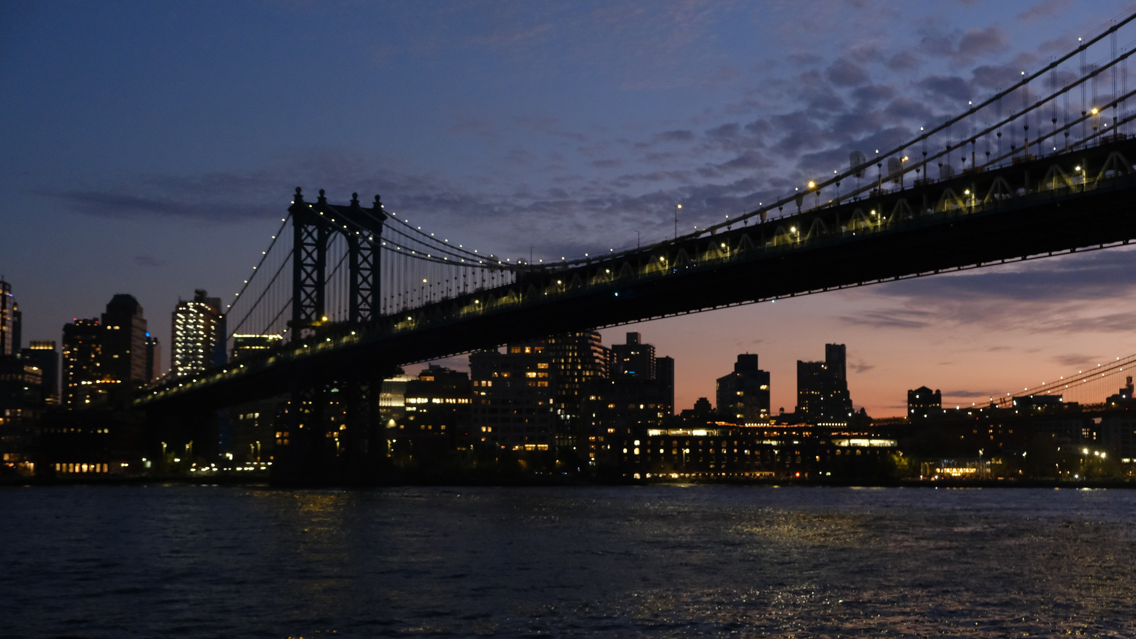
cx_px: 558
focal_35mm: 46
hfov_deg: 44.6
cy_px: 386
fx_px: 1386
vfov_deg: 25.9
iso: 3200
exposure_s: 1/60
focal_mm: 28.9
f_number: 3.6
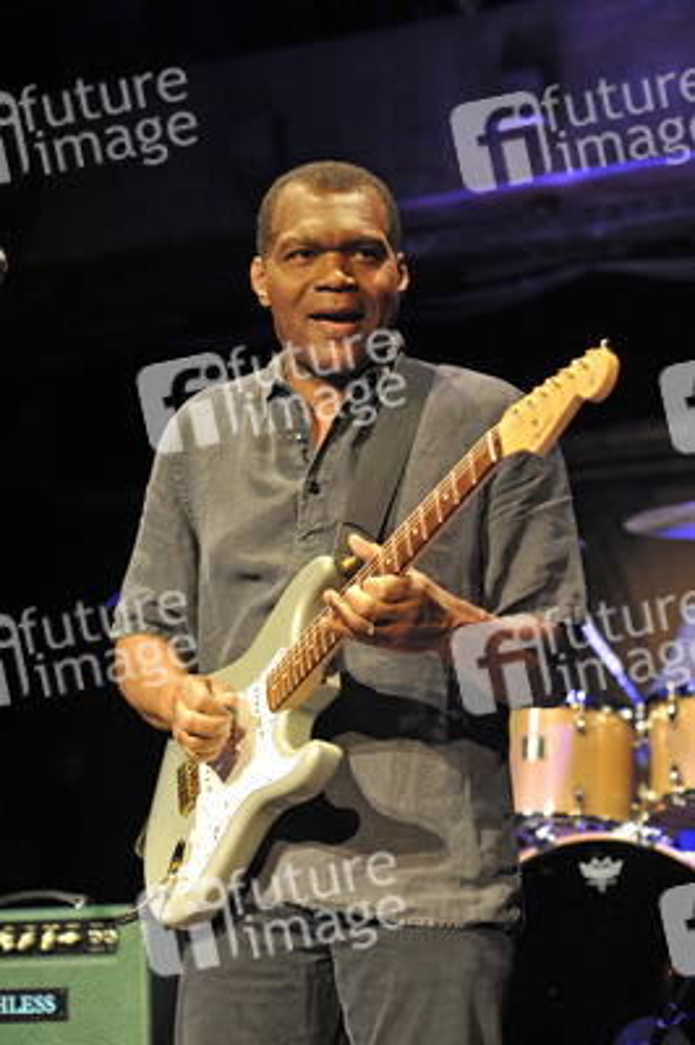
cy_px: 522
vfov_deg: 23.9
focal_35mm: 85
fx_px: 2466
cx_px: 348
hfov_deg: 16.0
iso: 1600
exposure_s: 1/200
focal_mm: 85
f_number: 3.5
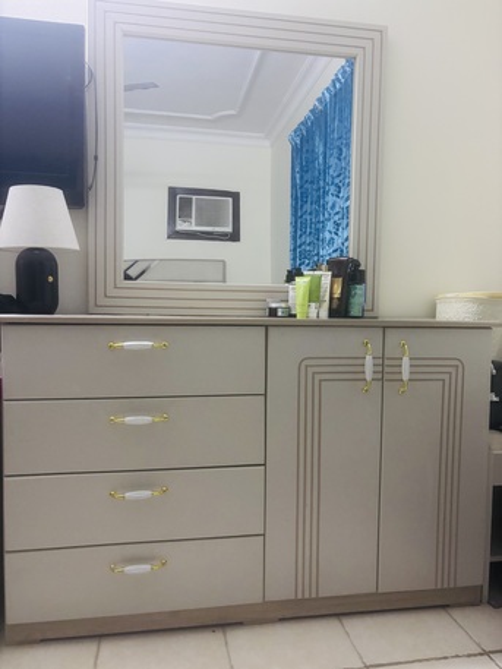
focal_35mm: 26
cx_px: 251
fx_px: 503
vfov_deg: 67.3
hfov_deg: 53.1
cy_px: 334
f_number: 1.6
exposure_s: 1/30
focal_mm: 5.96
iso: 500
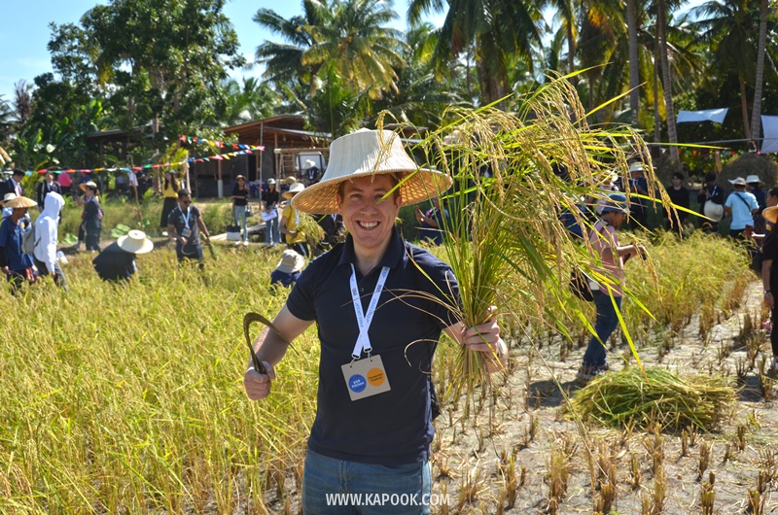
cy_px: 258
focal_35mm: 40
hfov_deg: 48.0
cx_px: 389
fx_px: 874
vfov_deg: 32.9
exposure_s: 1/800
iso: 200
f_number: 7.1
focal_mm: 27
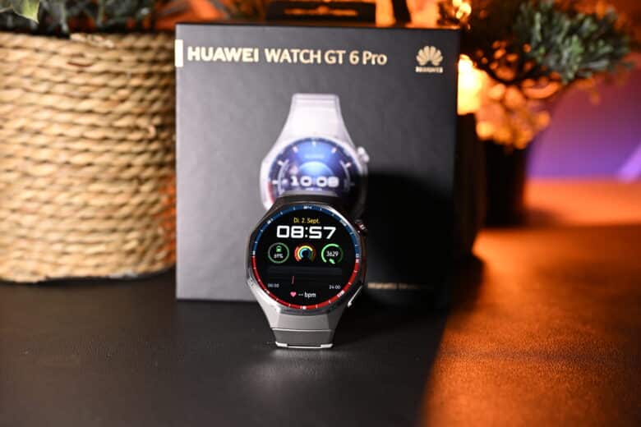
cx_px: 320
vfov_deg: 19.2
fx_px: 1264
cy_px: 214
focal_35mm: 71
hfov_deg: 28.5
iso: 900
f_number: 5
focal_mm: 71
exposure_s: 1/80
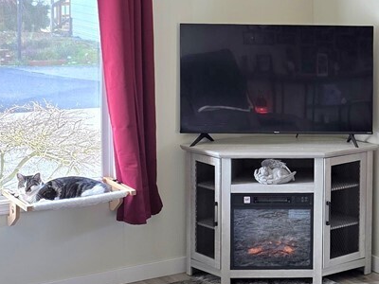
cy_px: 52
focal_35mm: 92
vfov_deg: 15.9
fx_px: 1007
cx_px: 500
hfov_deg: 19.5
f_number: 1.7
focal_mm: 6.3
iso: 50
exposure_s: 1/120
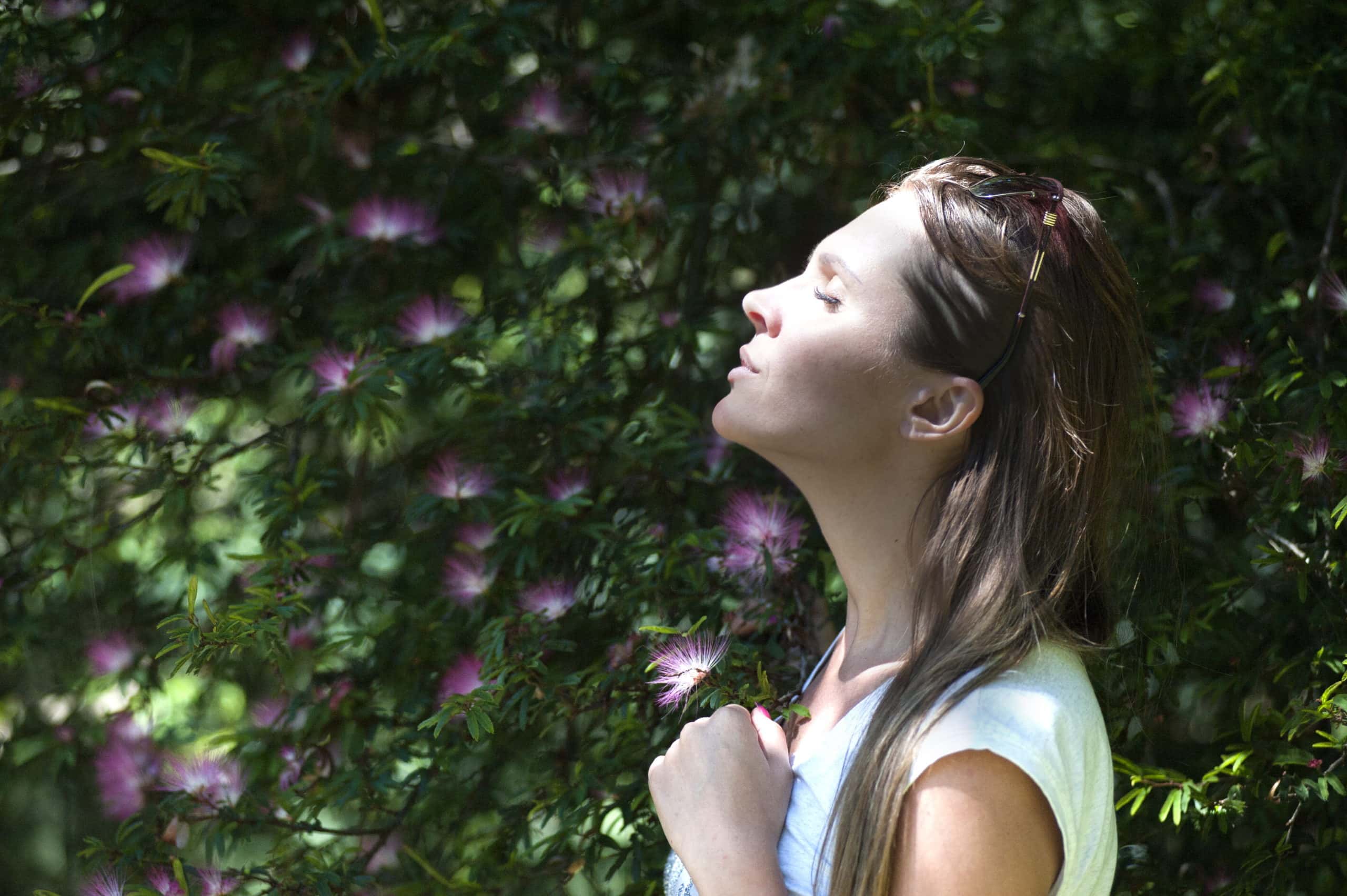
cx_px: 674
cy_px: 448
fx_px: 4337
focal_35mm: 116
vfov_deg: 11.8
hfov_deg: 17.7
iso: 400
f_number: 3.2
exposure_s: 1/5000
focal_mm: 116
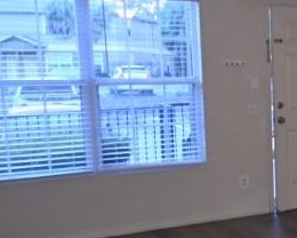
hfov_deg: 24.6
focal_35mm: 65
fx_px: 571
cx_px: 406
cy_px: 148
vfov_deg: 23.4
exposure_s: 1/15
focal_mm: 10
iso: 720
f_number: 4.5
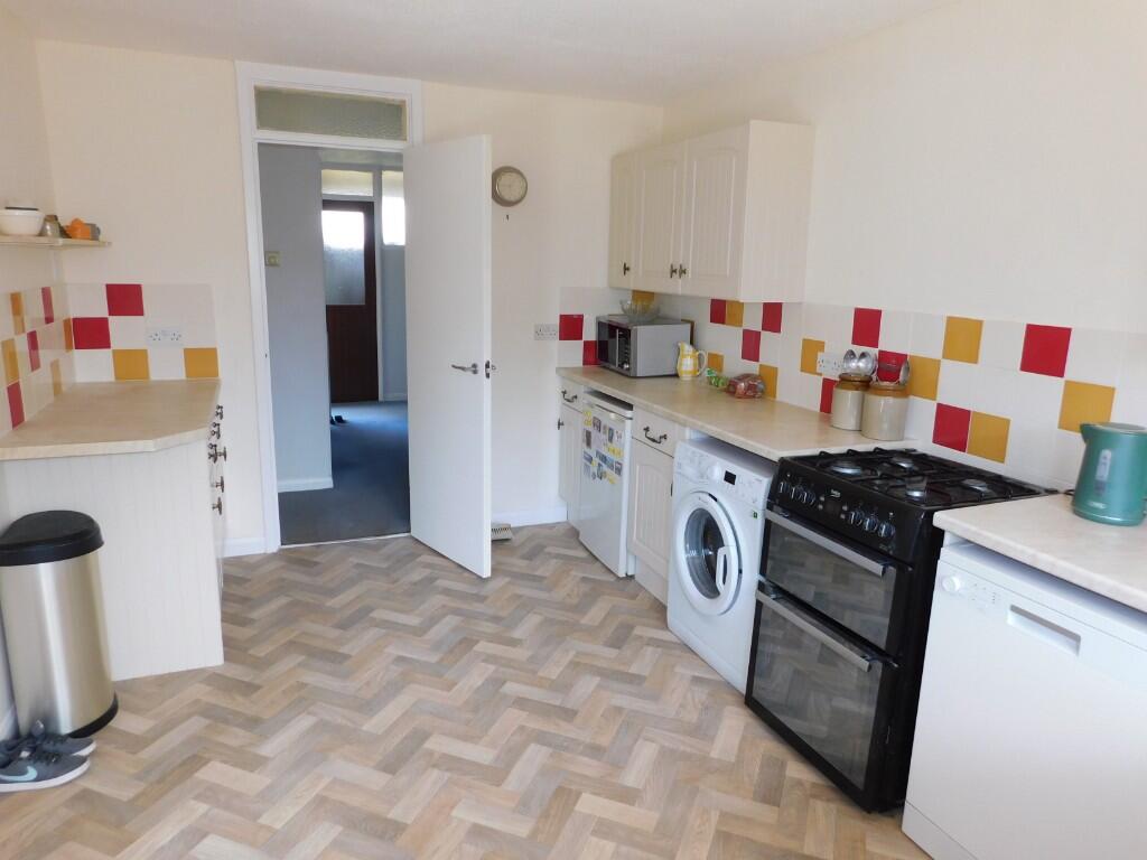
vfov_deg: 58.9
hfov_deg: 73.9
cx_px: 574
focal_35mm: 23
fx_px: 762
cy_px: 430
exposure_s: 1/30
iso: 125
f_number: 3
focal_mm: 4
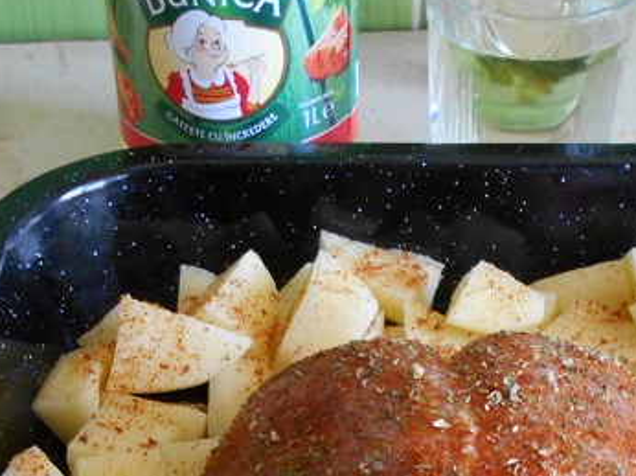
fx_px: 1414
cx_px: 353
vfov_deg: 18.0
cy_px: 594
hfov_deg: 25.3
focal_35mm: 77
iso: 320
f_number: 3.2
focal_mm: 4.6
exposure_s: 1/30
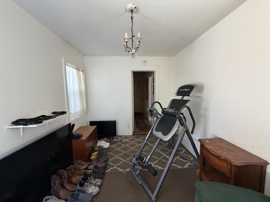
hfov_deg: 102.1
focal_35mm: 14
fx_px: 109
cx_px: 135
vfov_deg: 85.7
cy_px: 101
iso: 320
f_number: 2.2
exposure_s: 1/114
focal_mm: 2.22
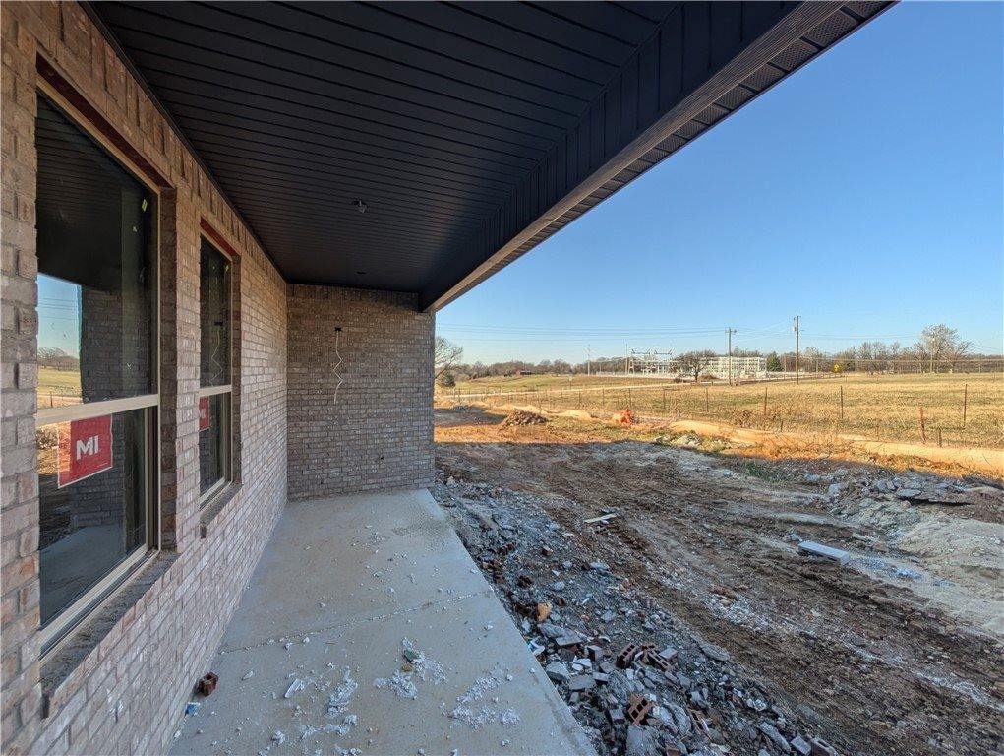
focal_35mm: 12
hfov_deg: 110.5
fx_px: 348
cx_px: 502
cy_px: 378
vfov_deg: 94.6
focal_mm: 2.02
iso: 46
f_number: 1.7
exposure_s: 1/1582
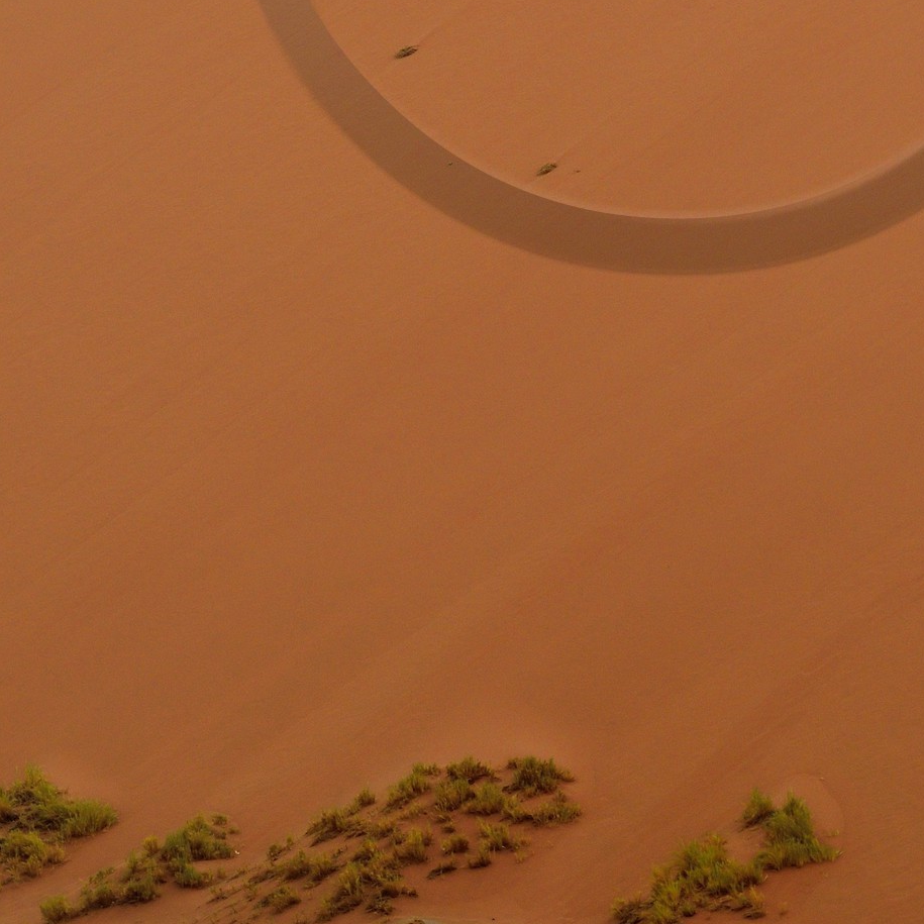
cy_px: -199
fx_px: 9090
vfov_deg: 5.8
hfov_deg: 5.8
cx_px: 678
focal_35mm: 301
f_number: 11
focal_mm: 135
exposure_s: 1/250
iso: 400
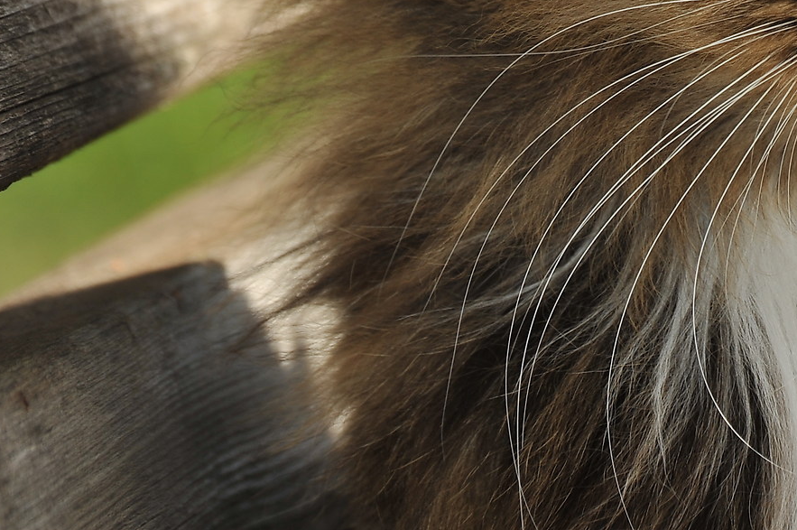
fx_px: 11125
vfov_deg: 2.7
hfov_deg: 4.1
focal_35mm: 503
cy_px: -70
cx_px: 1031
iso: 200
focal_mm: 185
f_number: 7.1
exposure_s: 1/320
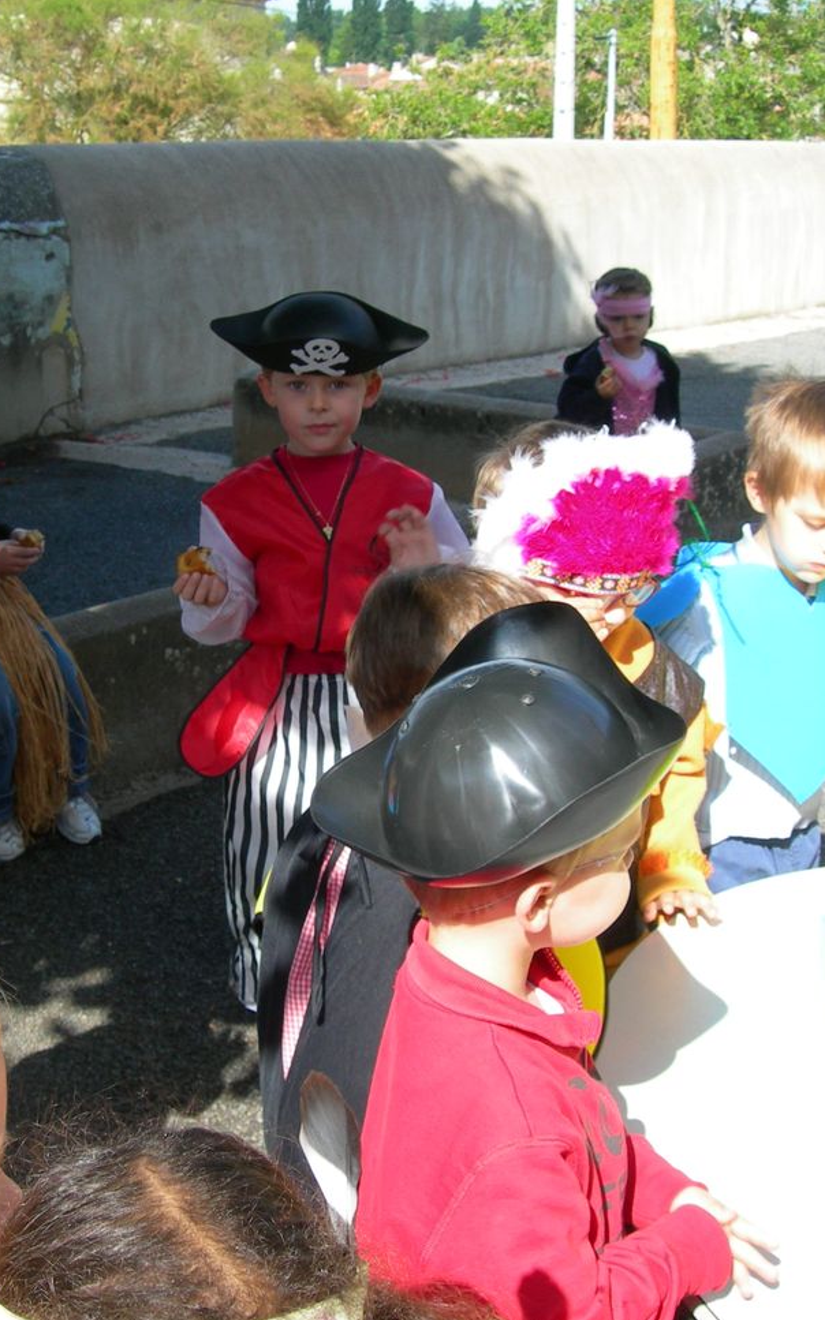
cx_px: 235
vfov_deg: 37.5
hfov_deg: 23.8
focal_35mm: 54
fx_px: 1943
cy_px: 661
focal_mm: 7.8
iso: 50
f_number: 4.8
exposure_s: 1/174
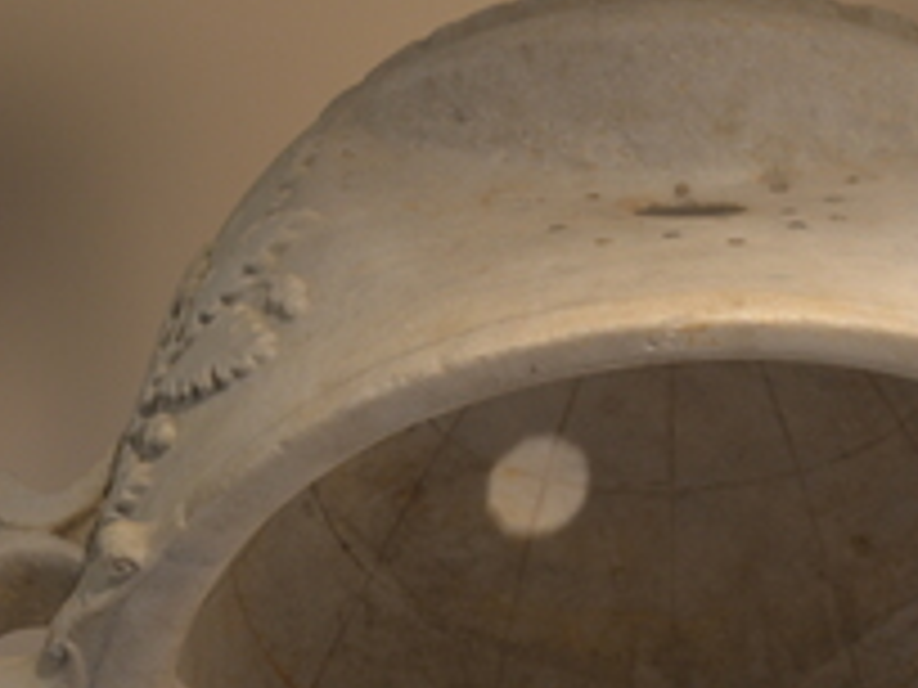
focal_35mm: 118
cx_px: 706
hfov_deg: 16.6
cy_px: 555
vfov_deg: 12.5
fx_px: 3129
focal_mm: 38
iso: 400
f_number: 4.5
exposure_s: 1/20
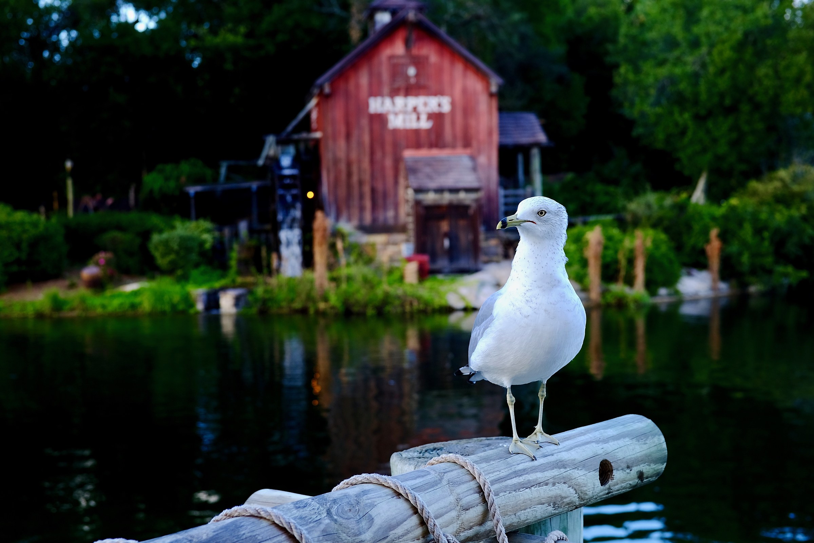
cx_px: 407
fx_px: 1085
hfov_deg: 41.1
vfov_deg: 28.1
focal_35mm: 48
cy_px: 272
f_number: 4
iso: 200
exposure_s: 1/160
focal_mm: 32
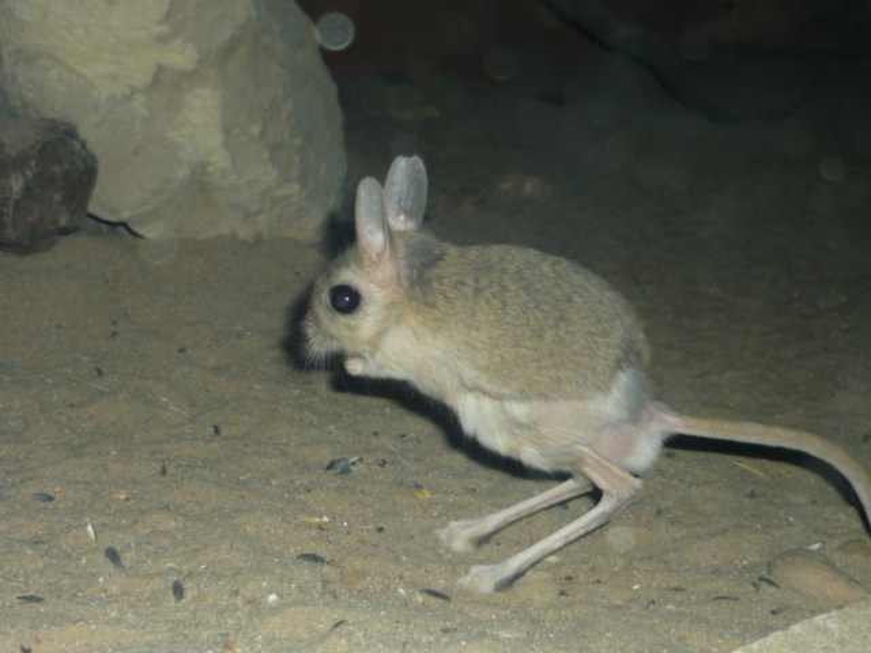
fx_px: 1459
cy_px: 326
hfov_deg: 33.2
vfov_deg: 25.2
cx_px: 436
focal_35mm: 58
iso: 100
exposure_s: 1/30
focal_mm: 6
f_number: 2.9
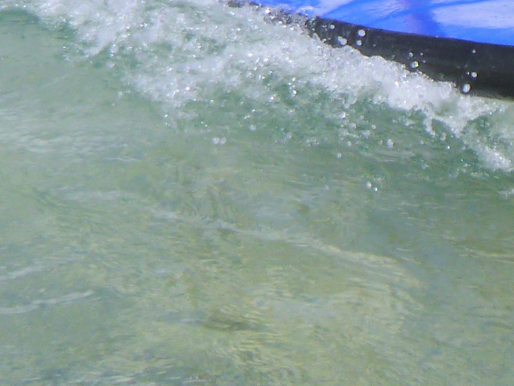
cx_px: 367
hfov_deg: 17.3
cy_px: -335
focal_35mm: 113
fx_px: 1678
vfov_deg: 12.0
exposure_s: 1/1300
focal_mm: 4.5
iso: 100
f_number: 3.9
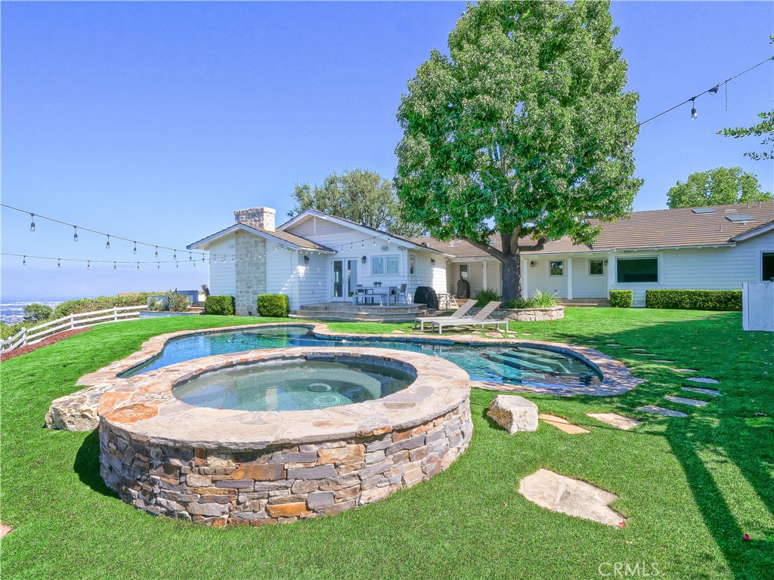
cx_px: 387
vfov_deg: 78.1
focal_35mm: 16
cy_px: 290
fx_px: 358
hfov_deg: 94.5
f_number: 14
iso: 200
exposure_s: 1/100
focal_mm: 8
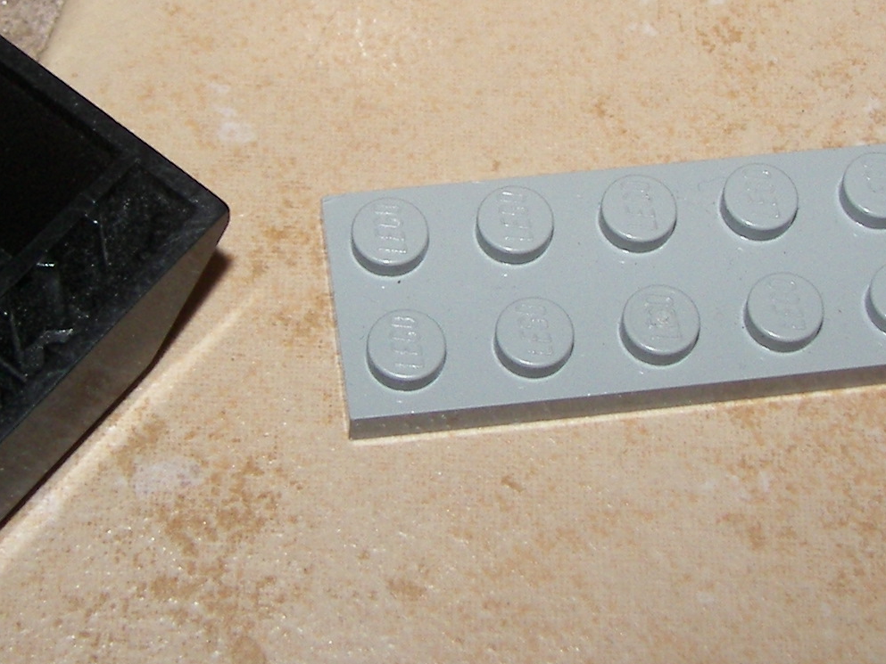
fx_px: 2406
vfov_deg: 15.7
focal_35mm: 94
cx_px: 399
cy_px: 168
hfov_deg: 20.9
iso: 100
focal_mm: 6
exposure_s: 1/30
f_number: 2.8
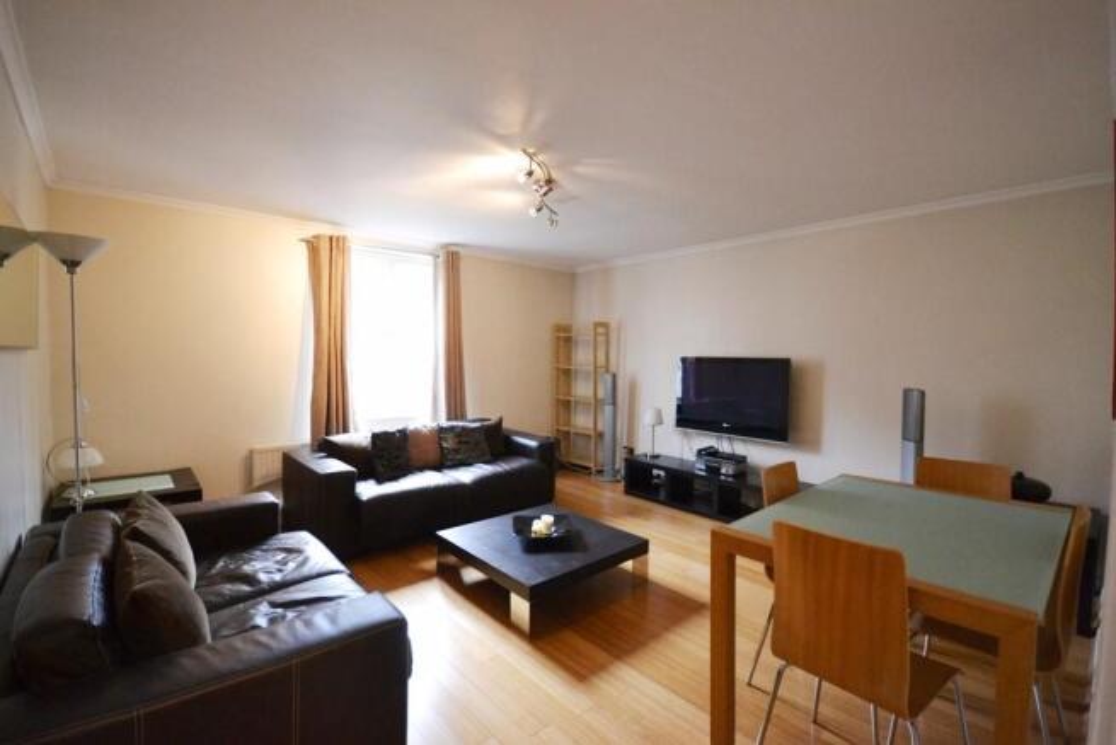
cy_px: 372
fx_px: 465
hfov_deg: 100.4
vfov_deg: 77.4
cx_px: 558
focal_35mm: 15
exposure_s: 1/60
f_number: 4
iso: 2200
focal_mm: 10
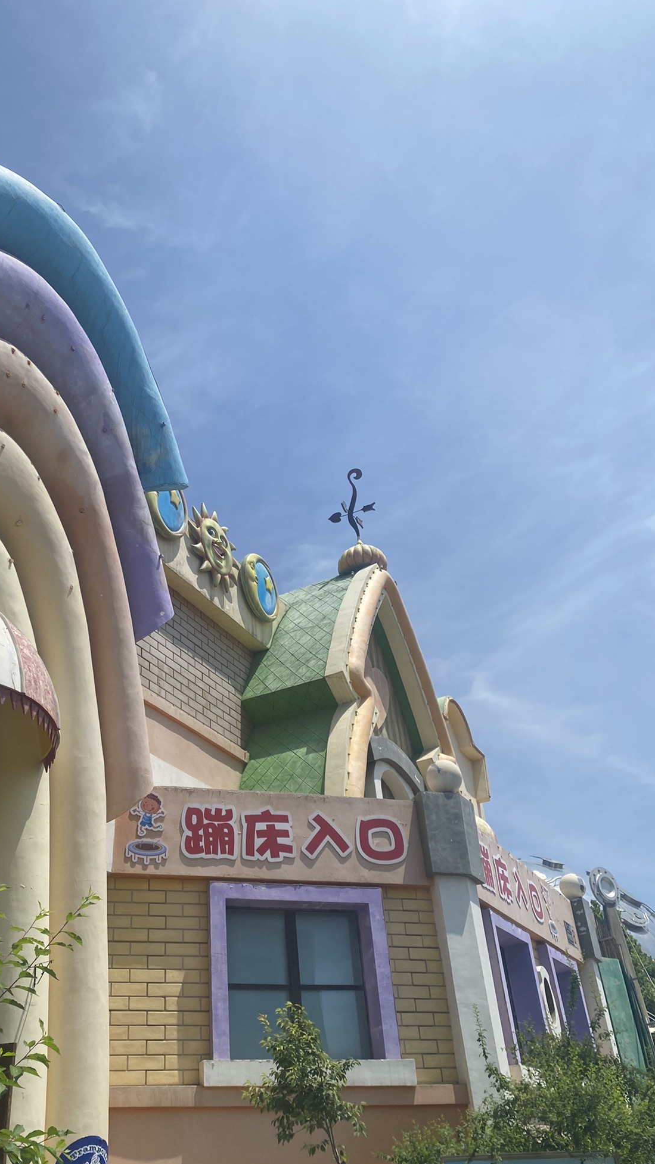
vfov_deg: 66.1
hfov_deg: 39.6
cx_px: 211
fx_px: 895
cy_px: 591
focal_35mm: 29
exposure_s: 1/4608
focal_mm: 4.25
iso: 32
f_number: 1.8
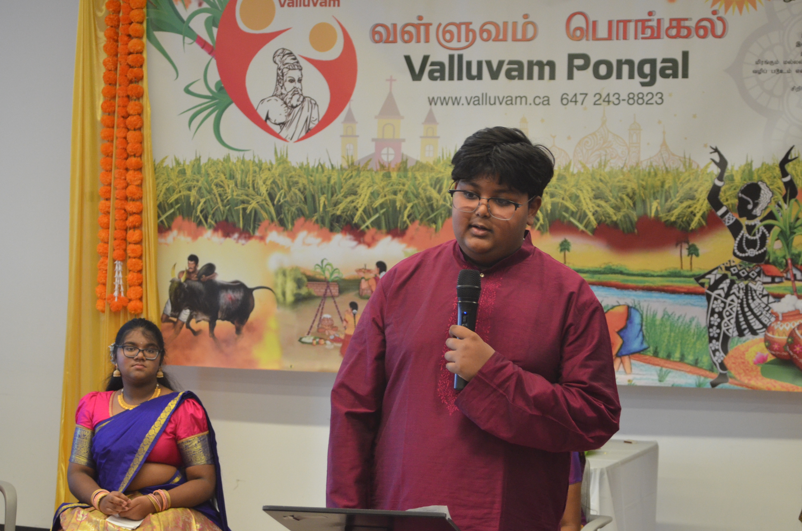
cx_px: 401
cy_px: 266
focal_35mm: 90
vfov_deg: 15.1
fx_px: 2001
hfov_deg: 22.7
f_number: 5
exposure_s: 1/80
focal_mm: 60
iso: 1600
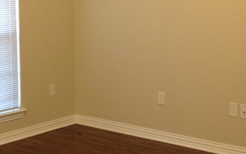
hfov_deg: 23.1
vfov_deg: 14.7
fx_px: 597
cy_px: 49
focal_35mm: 89
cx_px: 73
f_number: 2.4
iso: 125
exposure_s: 1/20
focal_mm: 4.28
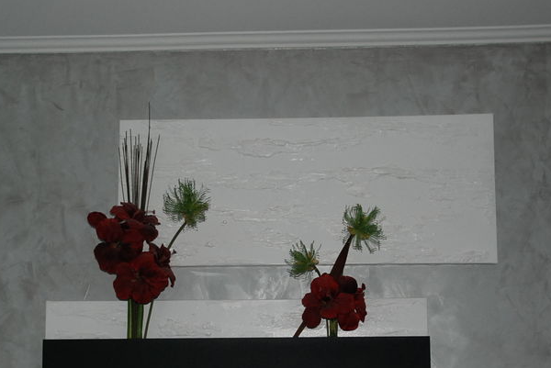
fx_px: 842
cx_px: 256
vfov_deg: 24.4
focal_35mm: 55
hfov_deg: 36.2
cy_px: 276
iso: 640
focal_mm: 22
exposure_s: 1/60
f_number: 4.5
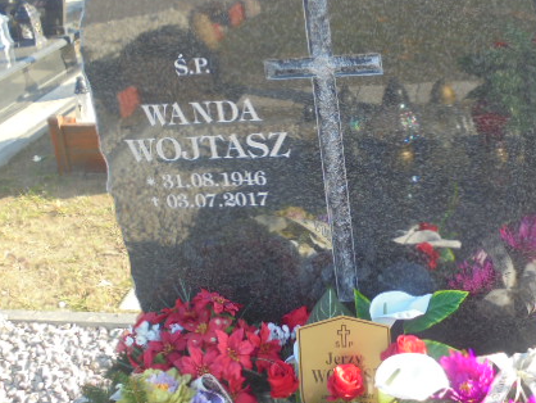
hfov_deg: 36.5
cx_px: 342
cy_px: 155
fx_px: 806
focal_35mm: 52
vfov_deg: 28.0
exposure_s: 1/125
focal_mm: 6.1
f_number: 4
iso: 100
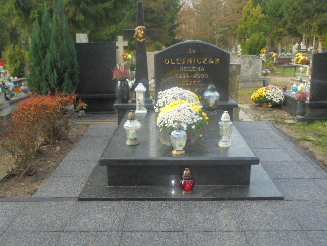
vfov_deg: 41.8
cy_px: 123
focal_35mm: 34
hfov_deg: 54.0
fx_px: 321
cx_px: 164
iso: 100
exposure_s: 1/80
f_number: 4
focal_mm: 6.1
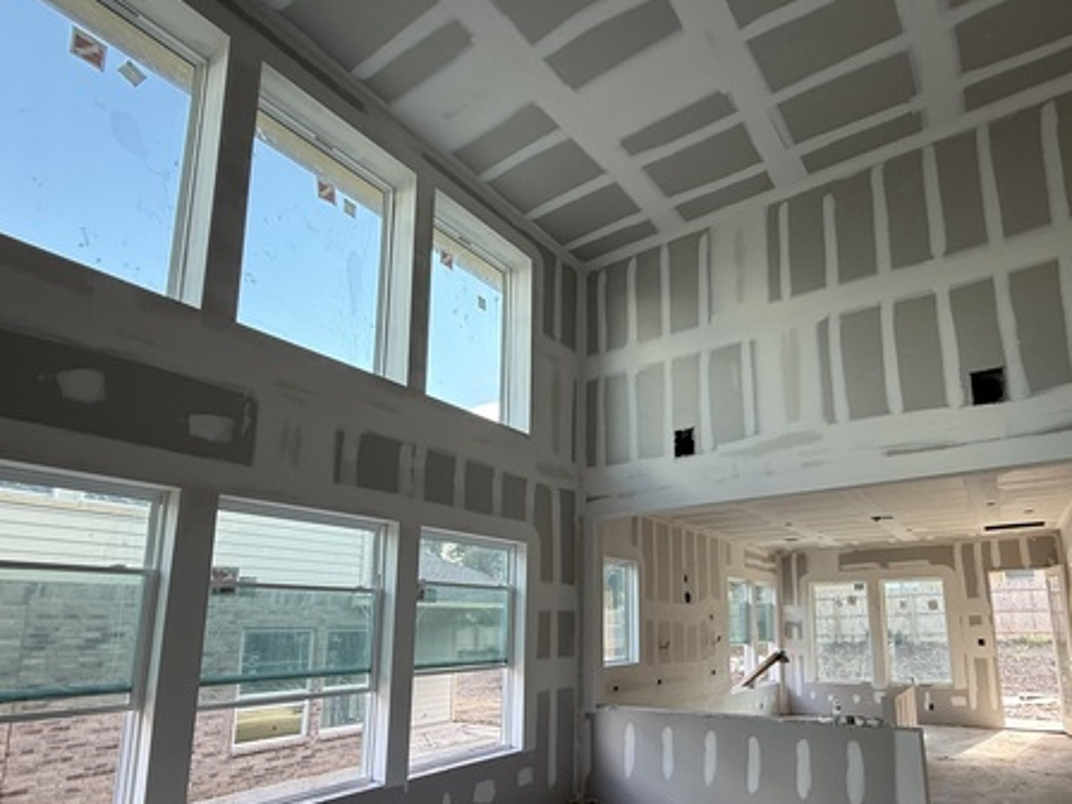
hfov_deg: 80.8
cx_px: 644
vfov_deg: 64.6
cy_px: 522
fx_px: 619
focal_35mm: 20
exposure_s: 1/120
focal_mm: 2.22
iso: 100
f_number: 2.2
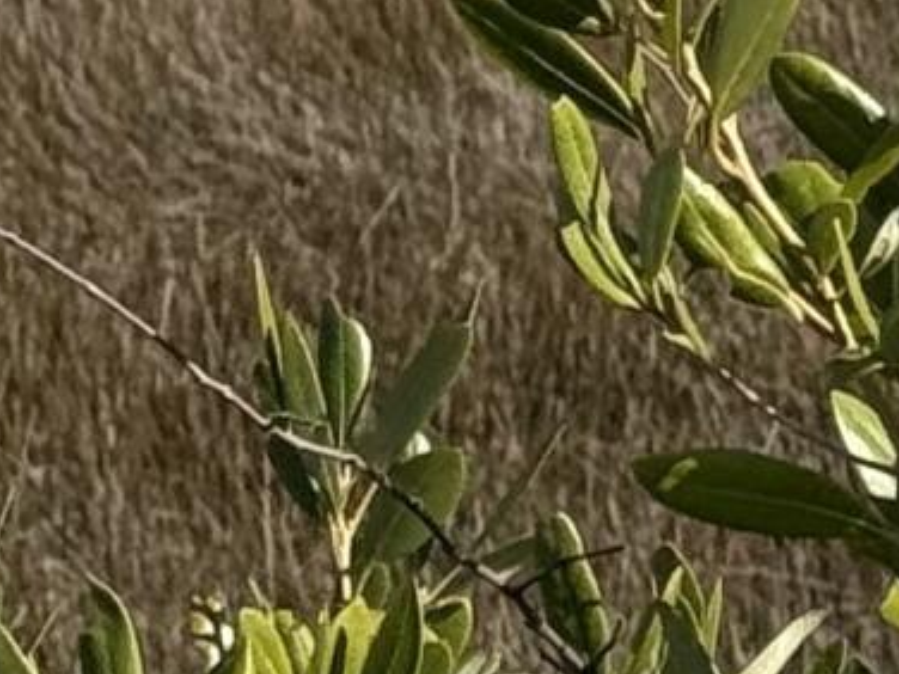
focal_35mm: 383
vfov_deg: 3.8
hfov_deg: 5.1
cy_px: -1255
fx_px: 9947
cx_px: -543
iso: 64
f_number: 1.78
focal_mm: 6.76
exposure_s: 1/4098
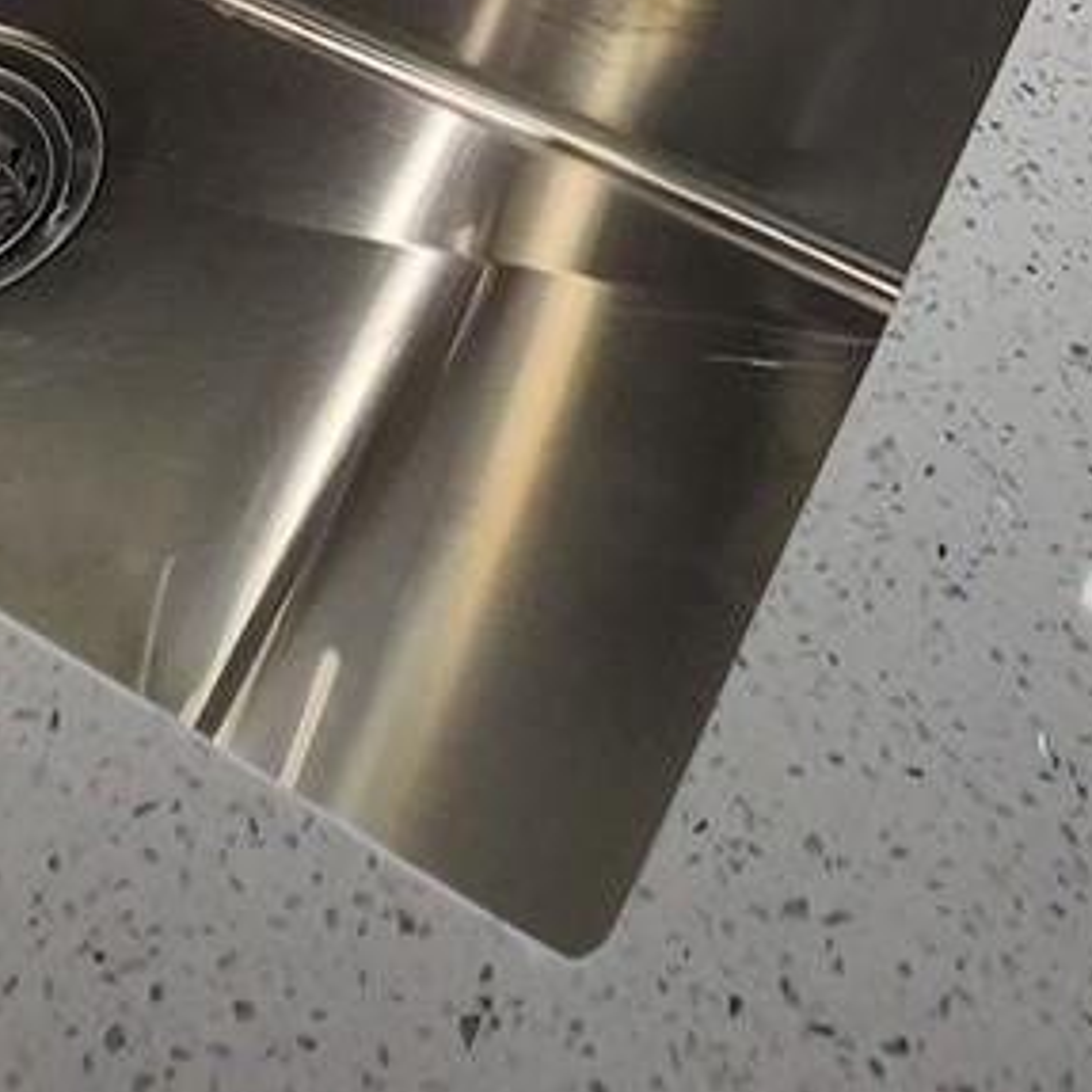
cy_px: -947
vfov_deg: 19.2
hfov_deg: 26.8
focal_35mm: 64
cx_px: 449
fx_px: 2284
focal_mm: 2.2
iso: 50
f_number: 2.2
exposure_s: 1/226
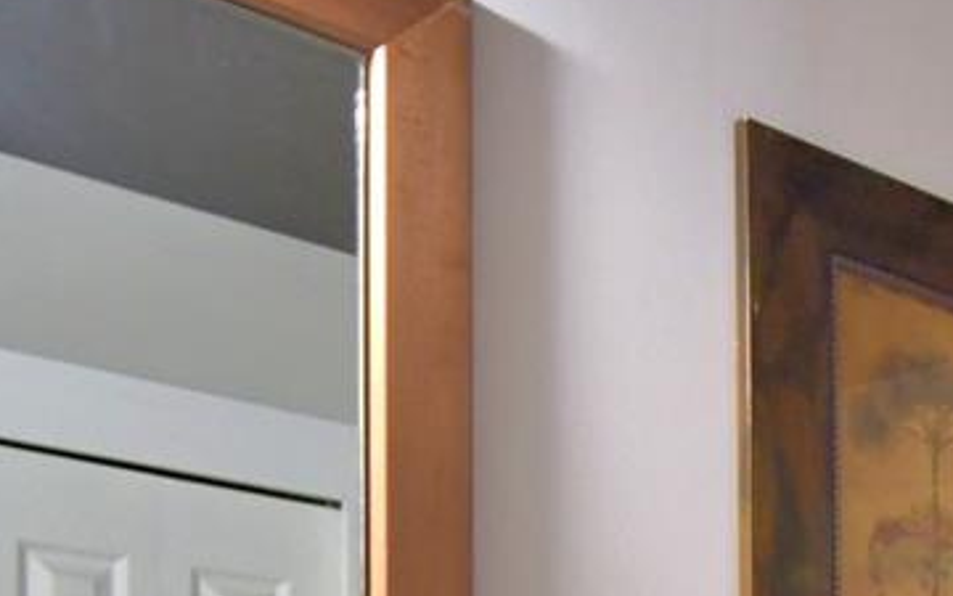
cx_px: 1377
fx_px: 1766
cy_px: 991
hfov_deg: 24.4
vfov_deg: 16.7
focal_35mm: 68
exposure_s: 1/30
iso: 800
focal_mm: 10
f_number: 4.5
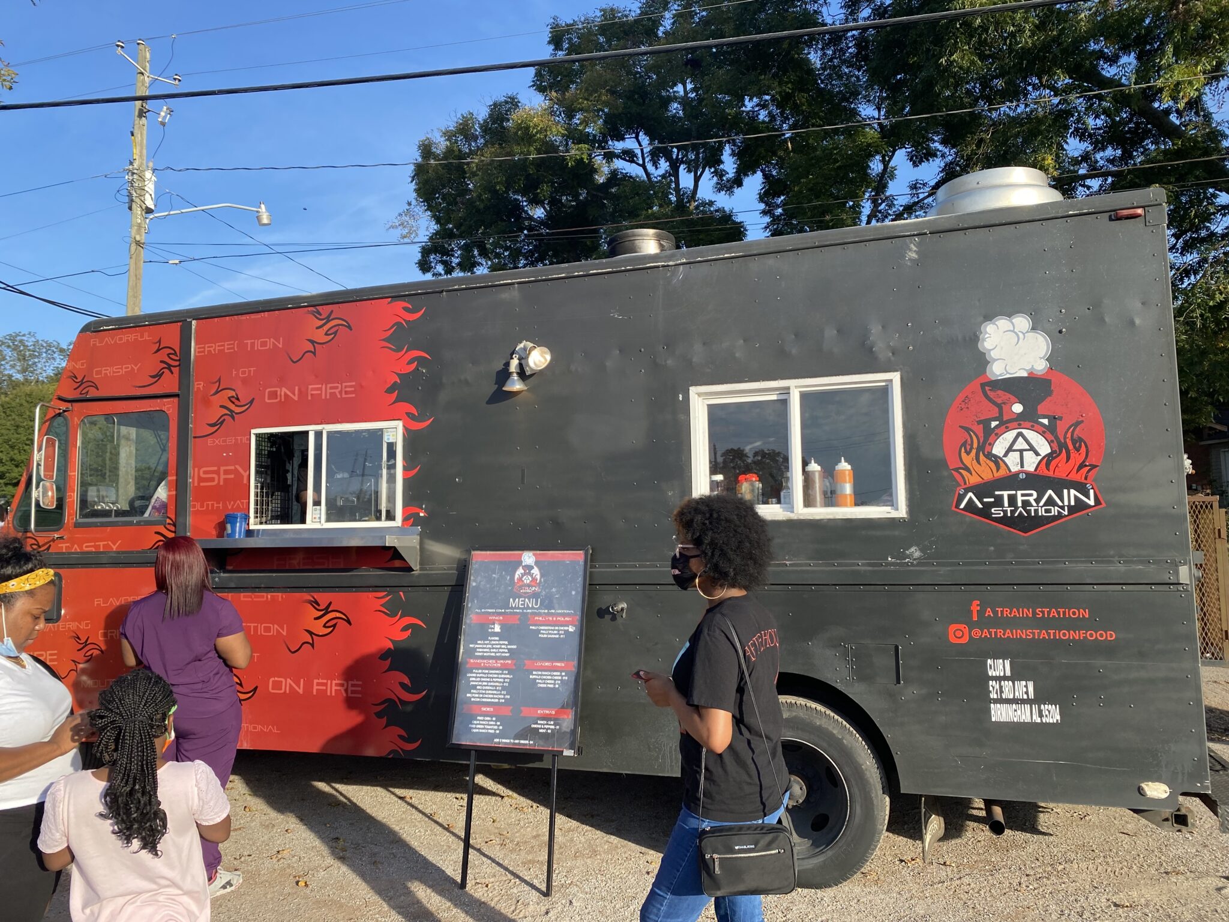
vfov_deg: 53.1
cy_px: 461
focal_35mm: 26
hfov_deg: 67.3
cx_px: 614
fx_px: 923
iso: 32
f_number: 1.8
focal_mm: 4.25
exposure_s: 1/1034
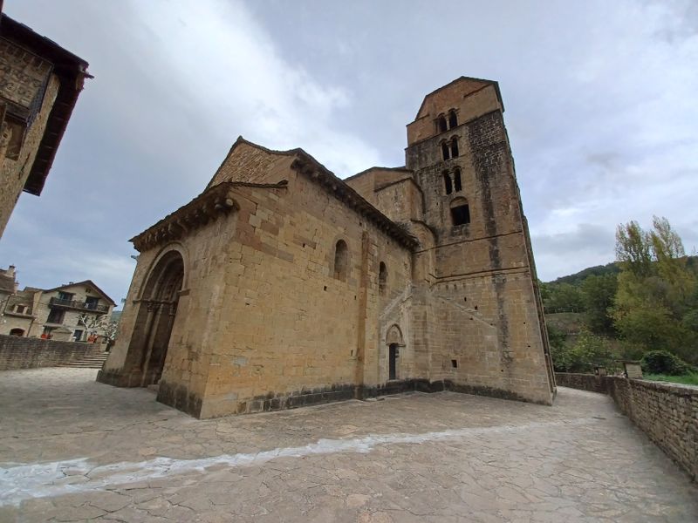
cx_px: 349
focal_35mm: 13
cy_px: 262
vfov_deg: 89.9
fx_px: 262
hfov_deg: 106.2
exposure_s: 1/1147
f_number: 2.2
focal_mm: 1.42
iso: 40
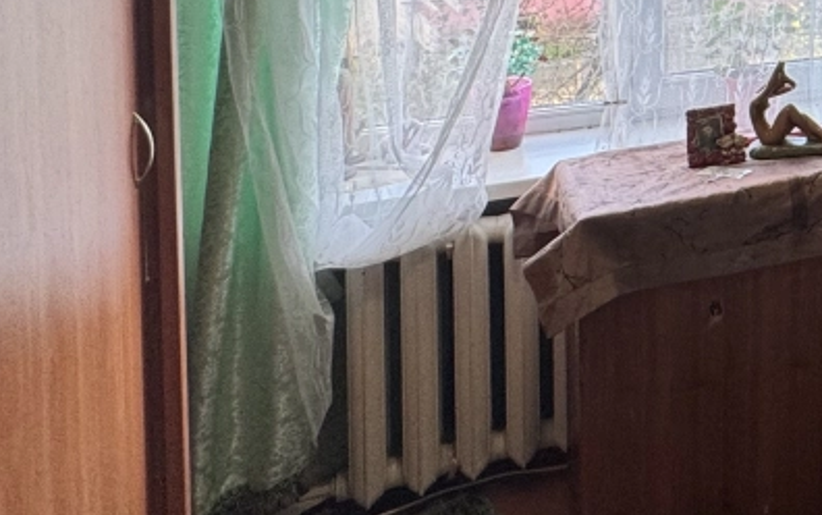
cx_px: 1135
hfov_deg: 30.6
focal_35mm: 47
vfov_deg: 24.1
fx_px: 1053
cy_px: -153
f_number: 2.2
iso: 125
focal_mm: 2.22
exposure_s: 1/100
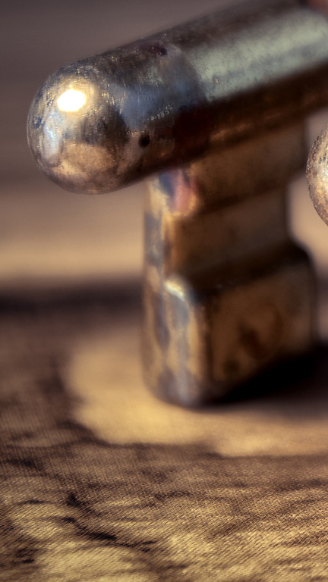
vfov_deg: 3.1
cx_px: 786
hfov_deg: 1.8
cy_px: 55
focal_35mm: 687
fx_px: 10622
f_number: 6
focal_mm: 140
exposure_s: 1/1.25
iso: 100
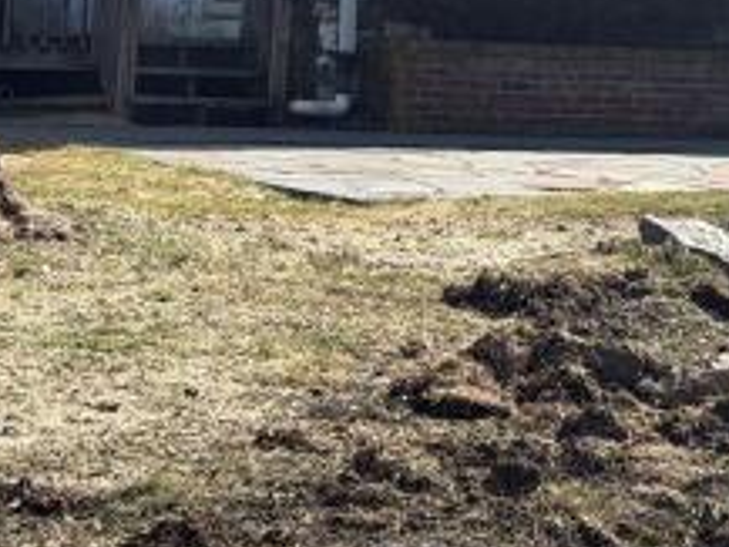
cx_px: 900
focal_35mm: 159
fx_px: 3350
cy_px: -302
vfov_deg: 9.1
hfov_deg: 12.1
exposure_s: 1/6024
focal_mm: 6.76
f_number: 1.78
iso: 100
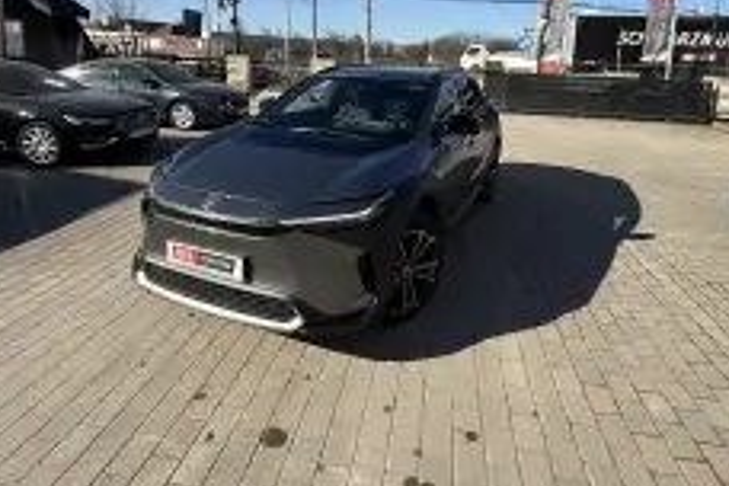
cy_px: 125
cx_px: 396
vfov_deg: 52.8
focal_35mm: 23
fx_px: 466
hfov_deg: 75.9
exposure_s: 1/2410
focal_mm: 2.22
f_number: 2.2
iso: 50
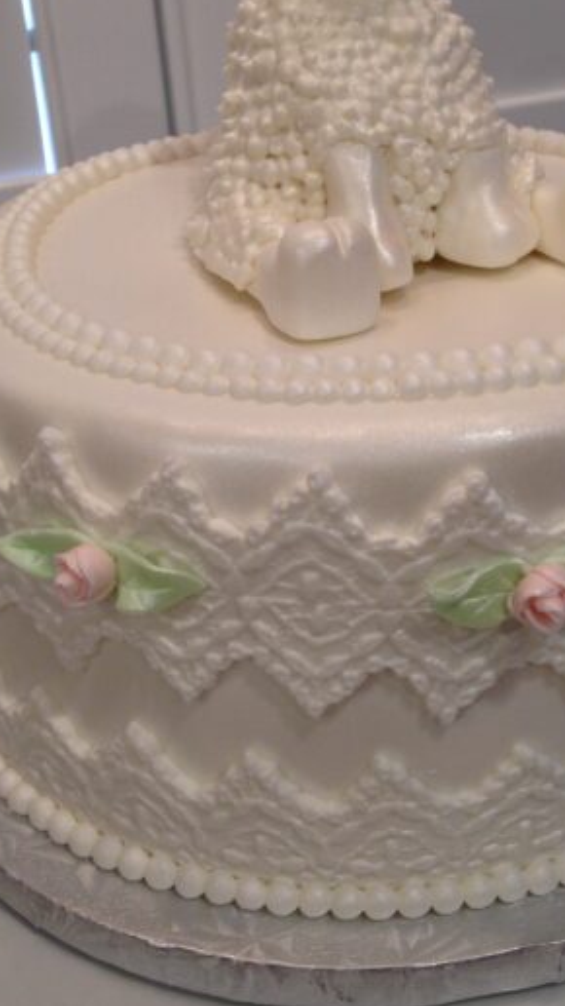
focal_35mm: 53
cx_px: 399
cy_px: 480
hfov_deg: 22.5
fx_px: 1413
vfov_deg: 39.2
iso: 50
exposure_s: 1/30
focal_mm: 4.12
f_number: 2.4
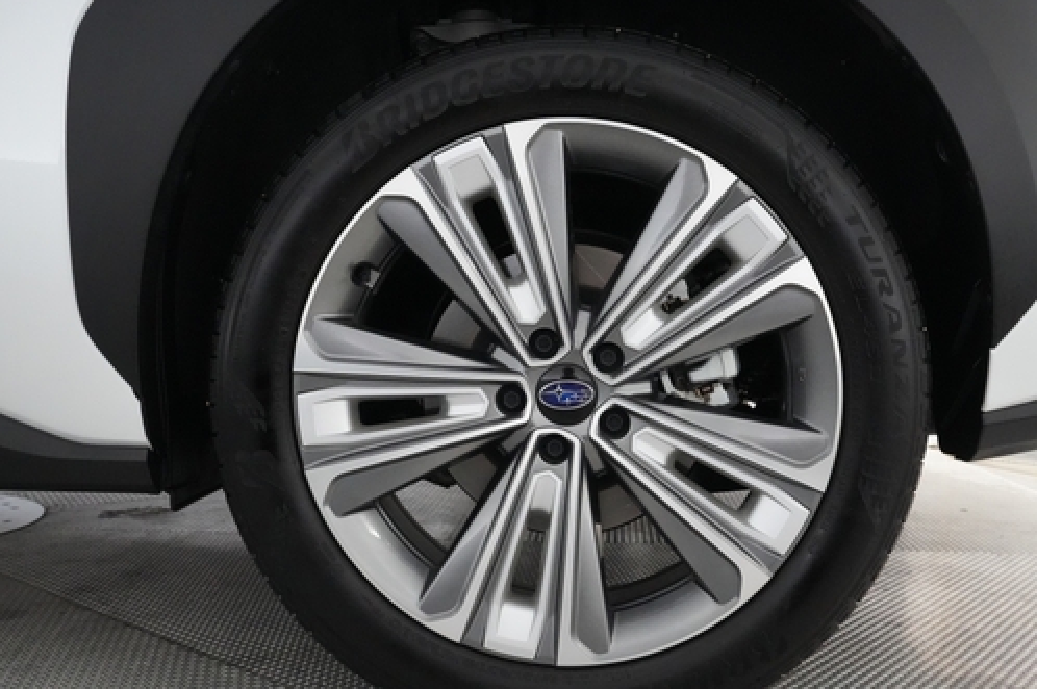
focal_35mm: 36
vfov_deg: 36.7
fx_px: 1036
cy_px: 395
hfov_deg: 53.1
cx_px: 566
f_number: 9
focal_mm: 28
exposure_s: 1/100
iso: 12800
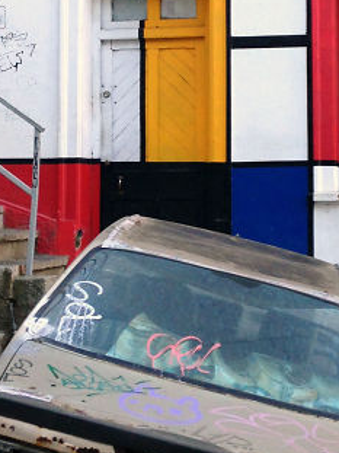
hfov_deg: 14.9
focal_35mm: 99
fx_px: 1294
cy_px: 53
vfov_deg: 19.5
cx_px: 198
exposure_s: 1/120
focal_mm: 4.12
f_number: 2.4
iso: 80
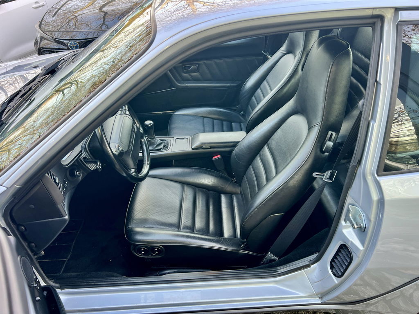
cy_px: 157
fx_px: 315
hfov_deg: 67.3
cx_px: 210
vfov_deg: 53.1
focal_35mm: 26
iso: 50
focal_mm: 5.7
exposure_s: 1/121
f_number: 1.5
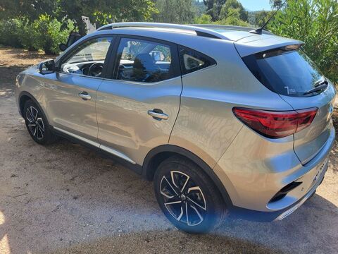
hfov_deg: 67.3
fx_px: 254
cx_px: 169
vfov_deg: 53.1
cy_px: 127
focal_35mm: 26
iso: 40
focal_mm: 5.4
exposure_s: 1/664
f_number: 1.8
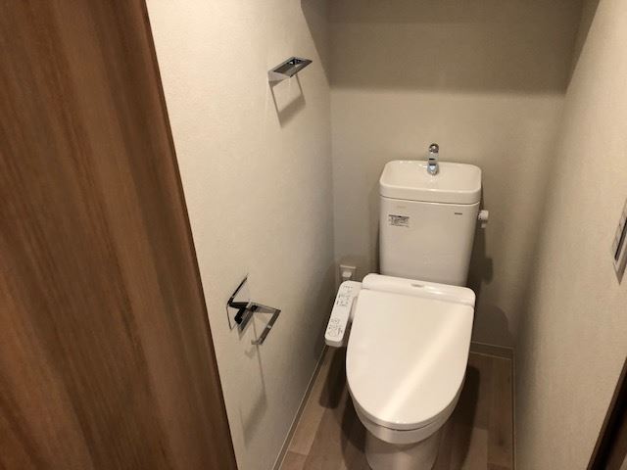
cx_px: 314
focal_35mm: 28
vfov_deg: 49.7
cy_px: 235
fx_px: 507
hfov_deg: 63.4
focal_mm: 3.99
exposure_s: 1/17
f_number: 1.8
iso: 64
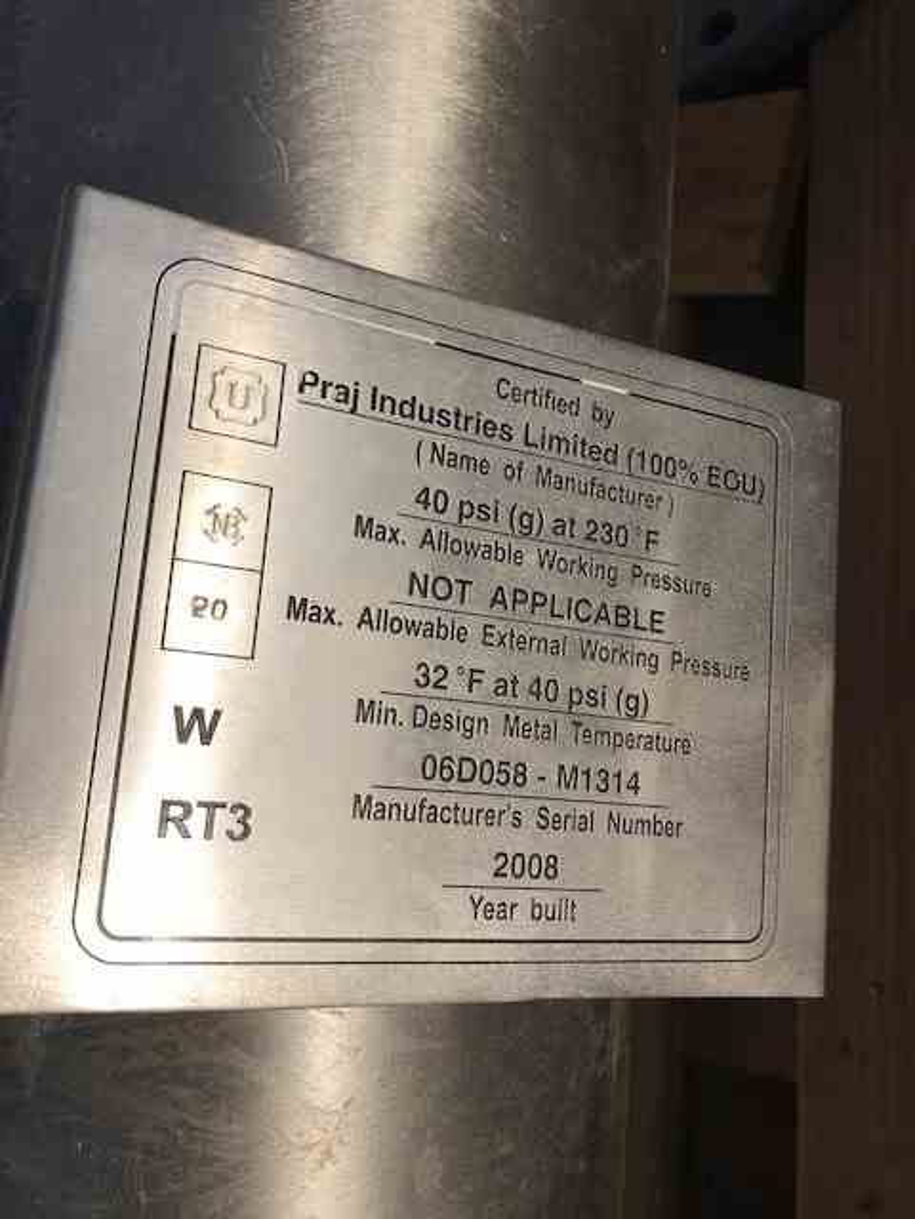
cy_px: 610
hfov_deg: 49.7
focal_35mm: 28
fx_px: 987
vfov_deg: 63.4
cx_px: 458
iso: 25
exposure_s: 1/12048
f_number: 1.8
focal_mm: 3.99
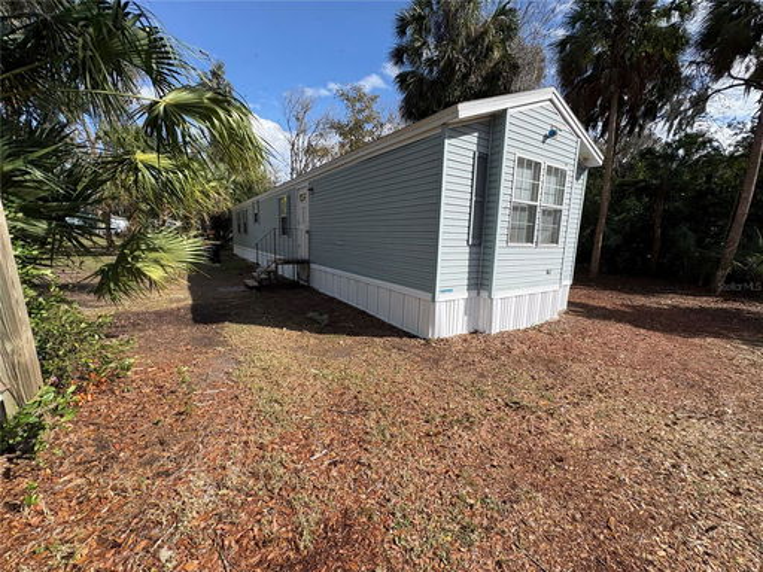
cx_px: 382
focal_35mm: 14
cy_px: 286
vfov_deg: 85.7
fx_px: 309
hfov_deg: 102.1
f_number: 2.2
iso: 50
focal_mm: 2.22
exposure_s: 1/1600
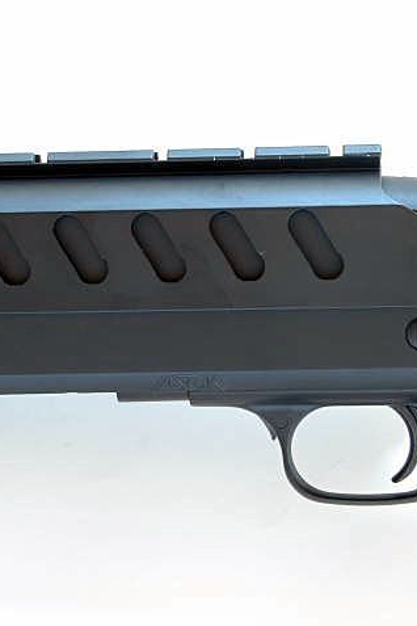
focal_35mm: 162
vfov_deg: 12.7
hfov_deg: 8.5
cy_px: 314
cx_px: 161
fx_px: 2815
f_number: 5.9
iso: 100
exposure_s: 1/2.1
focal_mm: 29.5
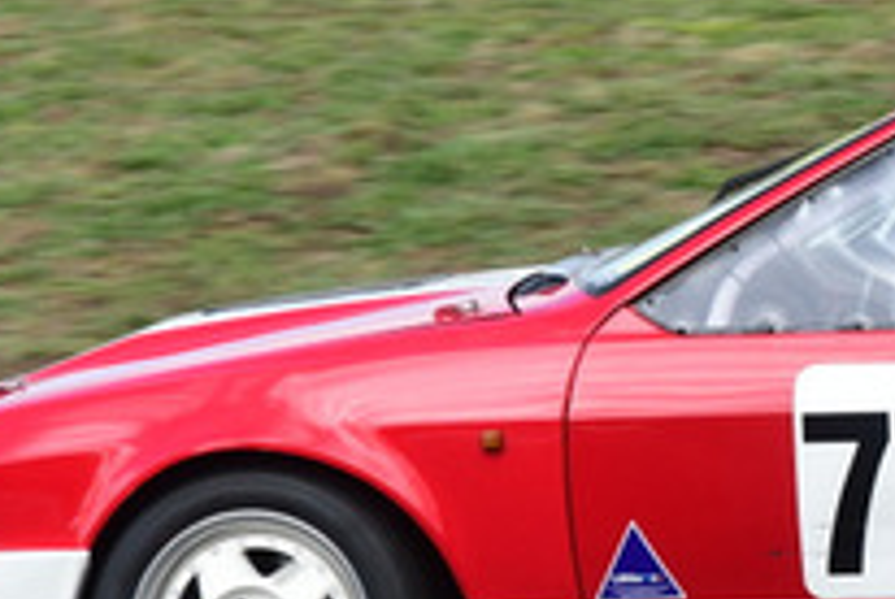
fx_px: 11602
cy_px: 148
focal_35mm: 466
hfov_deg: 4.4
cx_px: 1325
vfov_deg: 3.0
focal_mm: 80
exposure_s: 1/400
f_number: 8
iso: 320
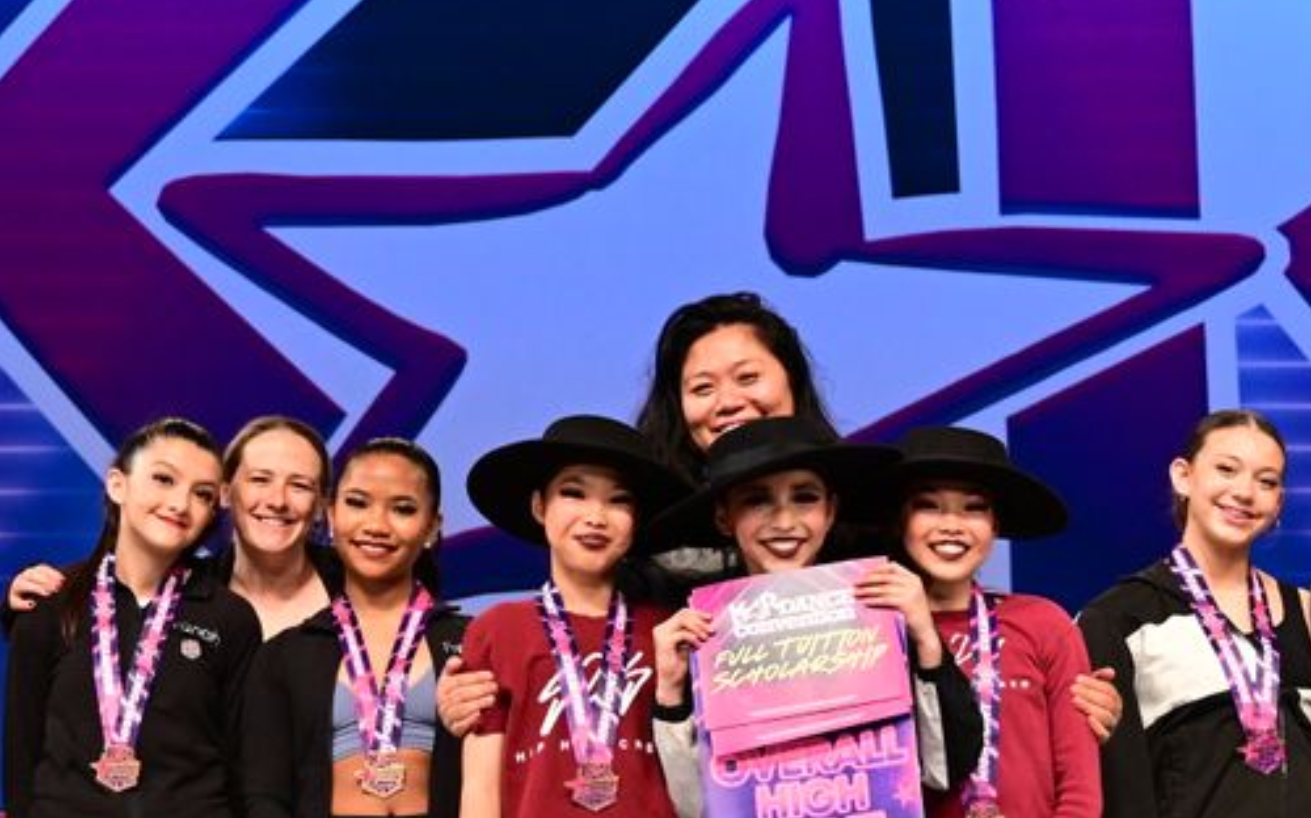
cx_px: 747
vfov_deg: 8.4
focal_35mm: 156
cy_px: 286
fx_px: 5571
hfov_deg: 13.4
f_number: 3.2
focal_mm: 51
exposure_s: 1/800
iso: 2500
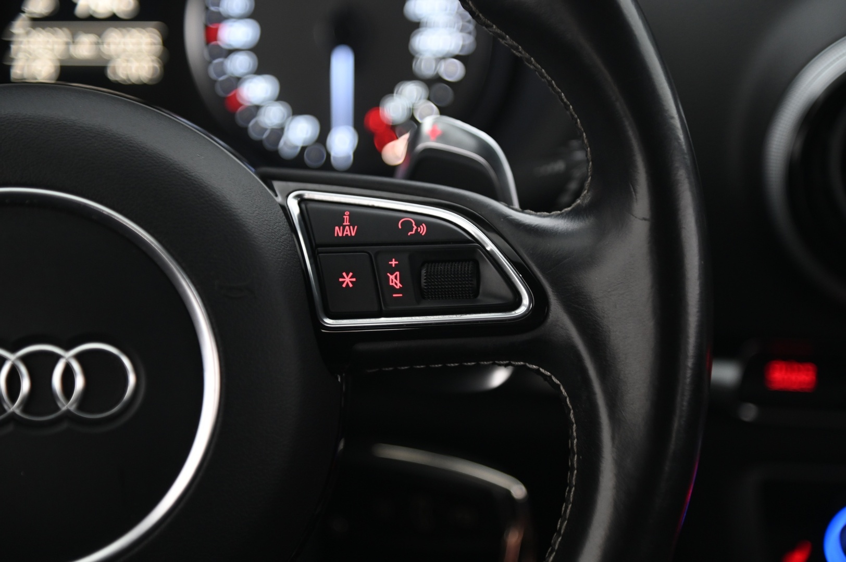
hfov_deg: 17.1
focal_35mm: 120
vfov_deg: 11.4
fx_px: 2818
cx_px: 423
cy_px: 281
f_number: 4
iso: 2000
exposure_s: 1/15
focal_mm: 120
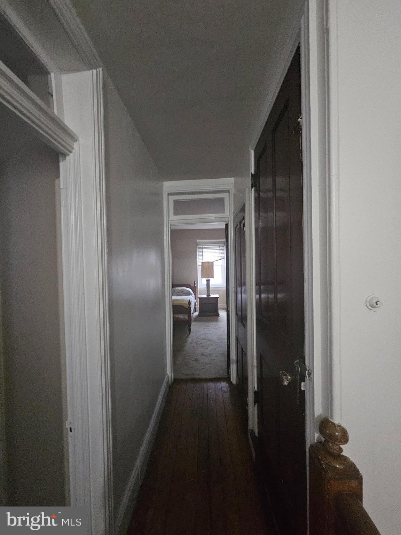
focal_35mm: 13
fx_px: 201
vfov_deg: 106.2
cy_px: 268
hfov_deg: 89.9
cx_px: 200
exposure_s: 1/24
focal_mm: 2.2
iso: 1000
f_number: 2.2
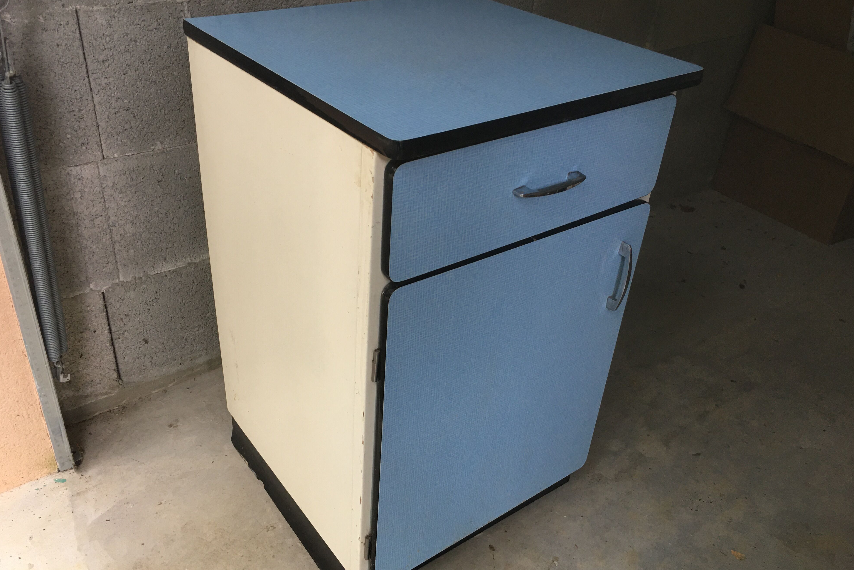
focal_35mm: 31
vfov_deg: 42.3
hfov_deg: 60.3
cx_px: 420
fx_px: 735
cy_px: 301
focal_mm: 4.15
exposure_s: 1/17
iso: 40
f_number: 2.2
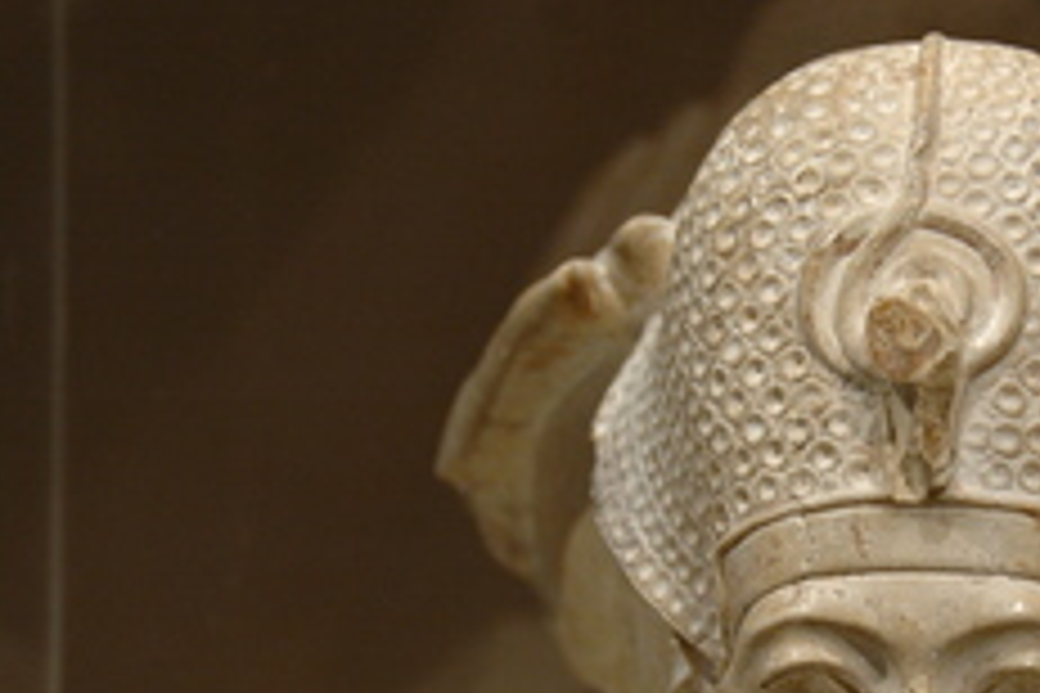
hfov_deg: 11.5
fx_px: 5113
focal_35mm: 177
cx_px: 918
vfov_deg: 7.7
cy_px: 540
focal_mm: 62
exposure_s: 1/25
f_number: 5
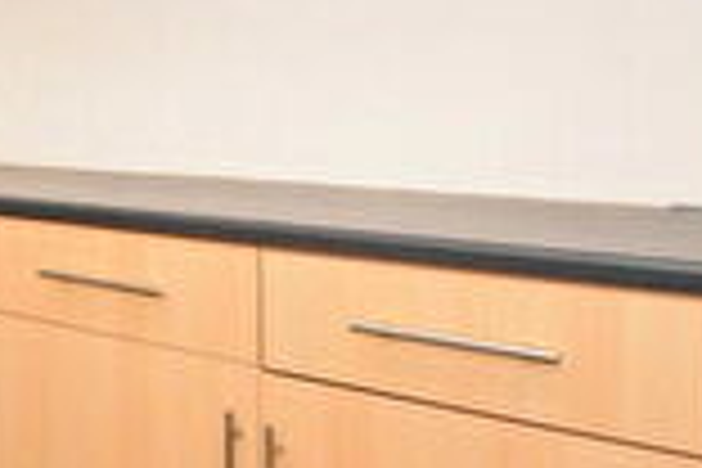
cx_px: -112
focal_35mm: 54
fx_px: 1053
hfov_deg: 31.6
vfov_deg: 24.7
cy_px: 97
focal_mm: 8
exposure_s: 1/60
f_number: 4.5
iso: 2800
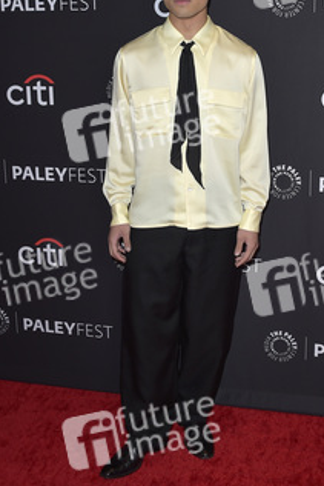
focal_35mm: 43
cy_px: 203
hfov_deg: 31.2
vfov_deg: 45.2
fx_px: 580
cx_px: 187
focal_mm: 34
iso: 320
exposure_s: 1/200
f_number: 6.3
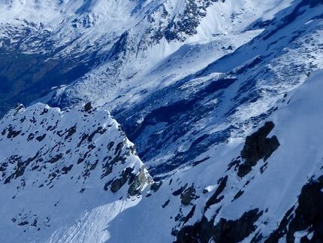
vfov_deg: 10.8
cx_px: 62
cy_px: 15
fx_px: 1270
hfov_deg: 14.4
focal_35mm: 136
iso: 80
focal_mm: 10.9
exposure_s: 1/1600
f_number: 4.3
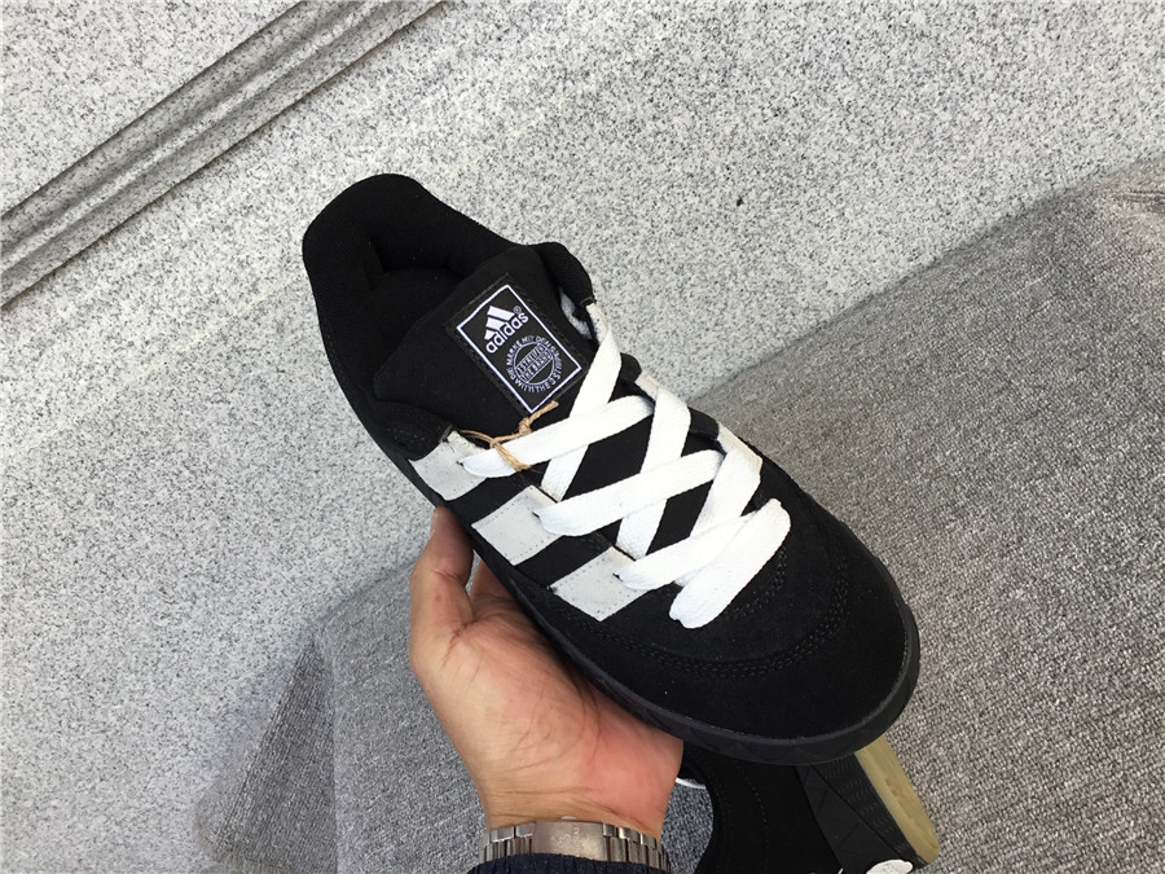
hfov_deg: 58.4
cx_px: 582
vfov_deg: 45.4
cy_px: 437
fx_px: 1043
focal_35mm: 31
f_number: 2.4
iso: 25
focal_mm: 3.3
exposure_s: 1/201
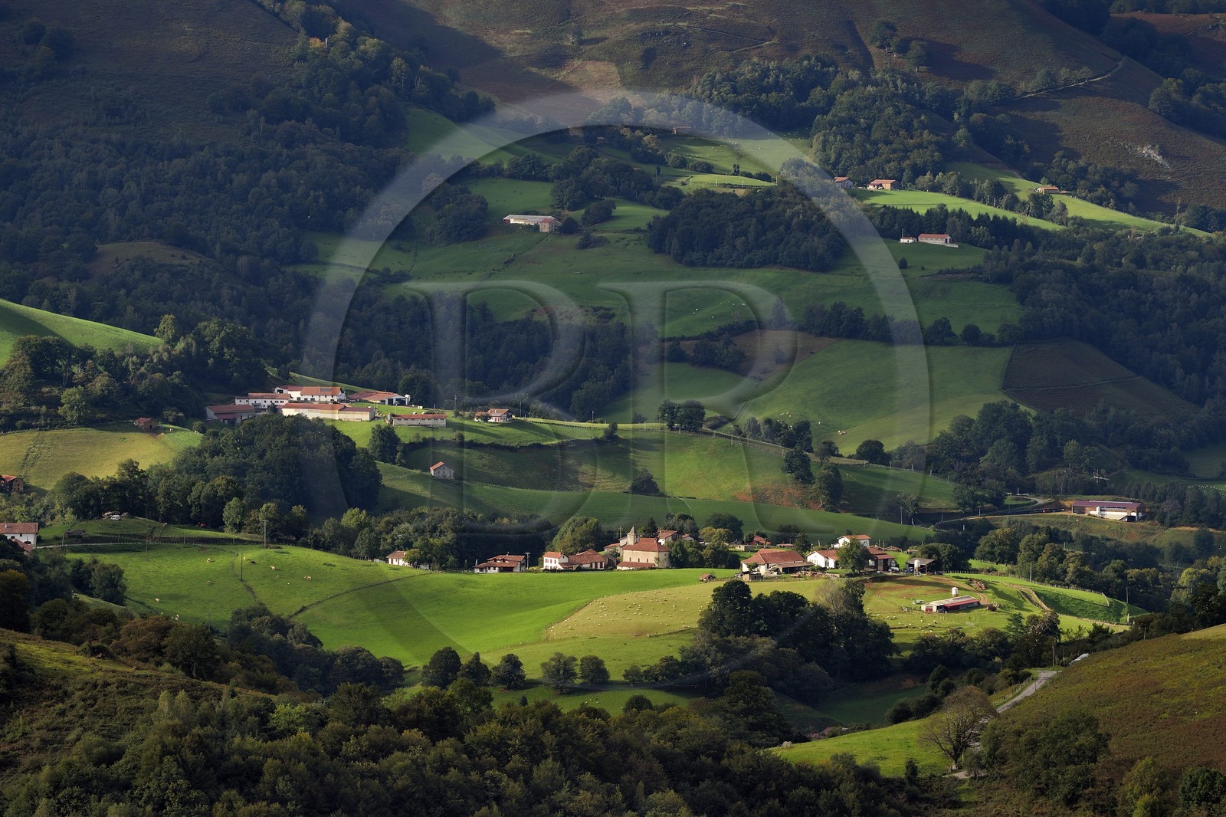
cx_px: 613
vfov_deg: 6.9
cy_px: 408
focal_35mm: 200
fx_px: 6809
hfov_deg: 10.3
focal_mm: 200
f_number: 10
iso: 200
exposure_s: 1/250
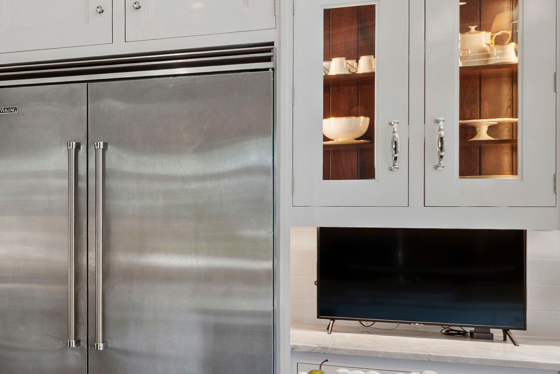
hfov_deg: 31.5
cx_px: -161
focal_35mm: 49
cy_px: 205
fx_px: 762
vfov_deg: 27.5
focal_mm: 10
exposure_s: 1/2.5
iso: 100
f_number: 8
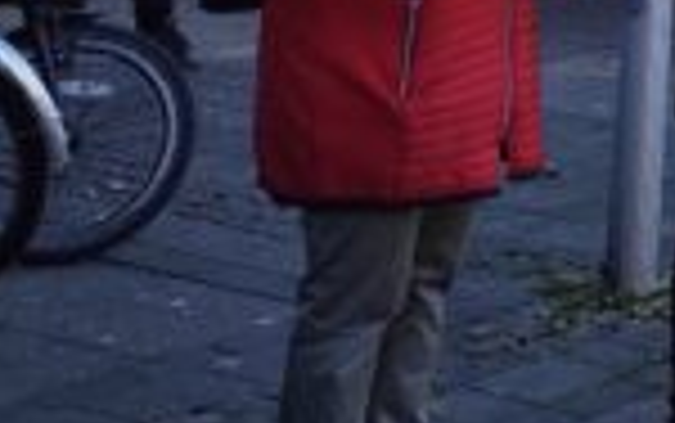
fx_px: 2301
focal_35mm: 125
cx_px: 1359
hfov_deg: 14.0
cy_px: -639
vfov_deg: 9.3
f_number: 1.65
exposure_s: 1/483
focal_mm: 6.19
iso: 50
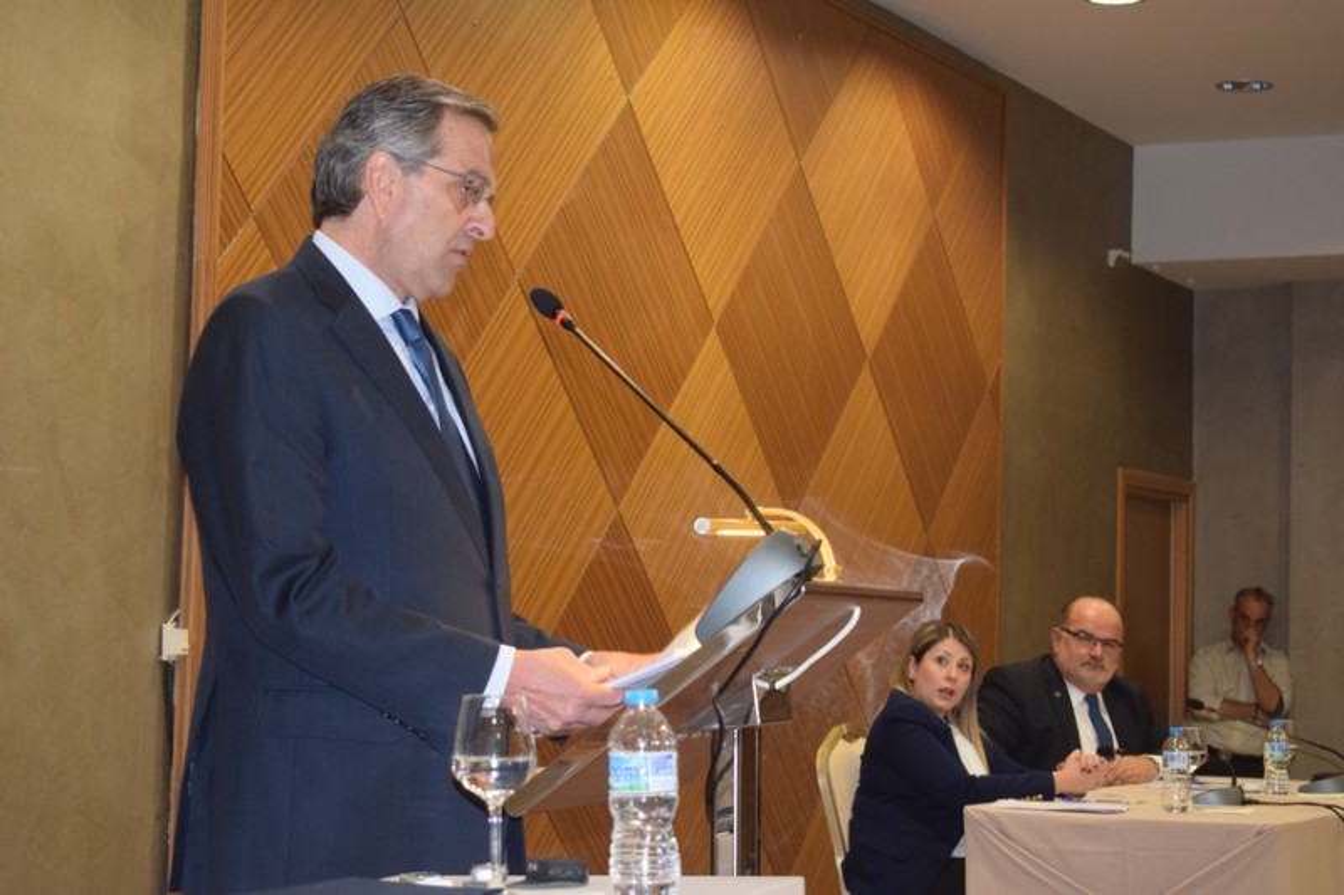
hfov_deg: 28.1
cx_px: 672
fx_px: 2687
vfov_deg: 18.9
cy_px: 448
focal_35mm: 72
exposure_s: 1/60
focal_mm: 48
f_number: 5.3
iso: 1100
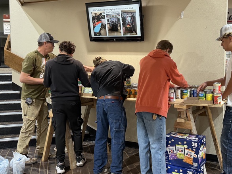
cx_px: 146
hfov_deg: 44.4
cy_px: 76
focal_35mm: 42
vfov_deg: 34.3
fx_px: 282
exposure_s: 1/60
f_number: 1.78
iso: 250
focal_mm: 6.76
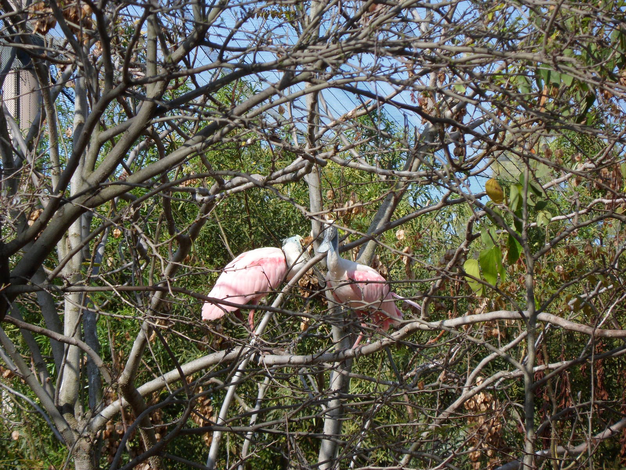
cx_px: 313
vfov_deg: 5.5
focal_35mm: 270
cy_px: 235
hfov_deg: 7.3
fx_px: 4883
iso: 80
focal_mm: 46.8
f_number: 5.9
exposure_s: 1/180
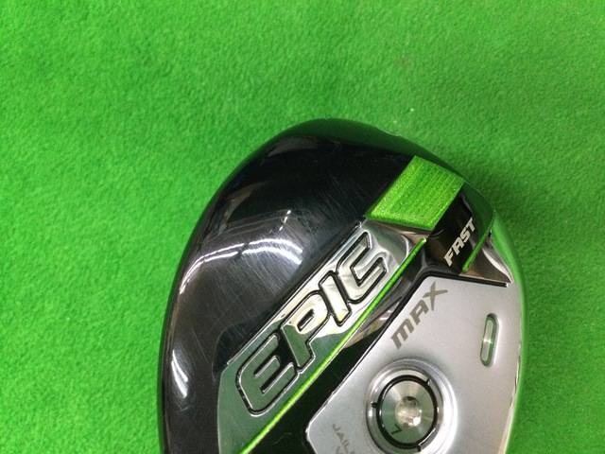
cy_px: 227
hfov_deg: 58.4
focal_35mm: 31
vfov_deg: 45.4
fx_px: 542
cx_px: 302
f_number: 2.4
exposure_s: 1/30
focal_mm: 3.3
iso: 200
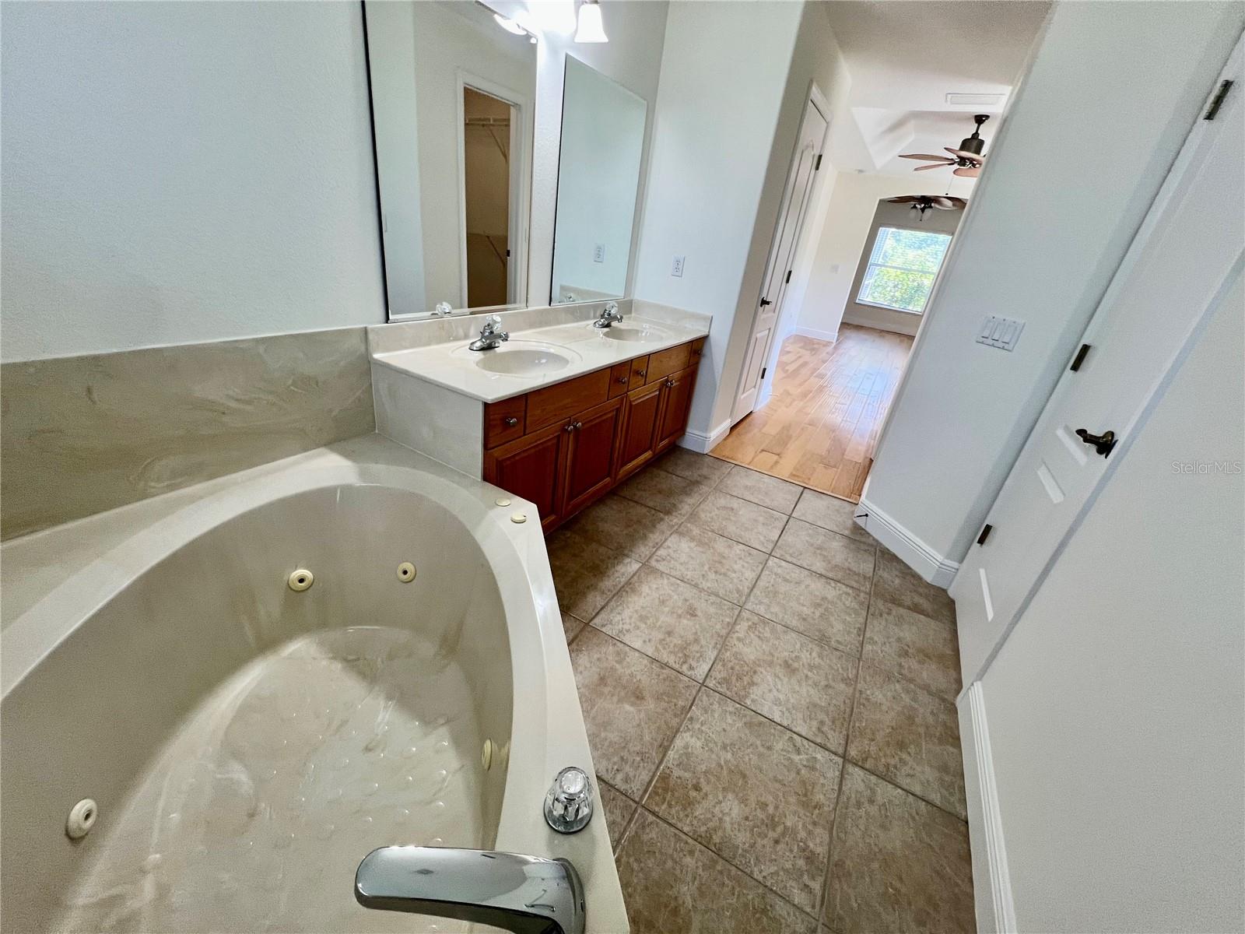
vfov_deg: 89.9
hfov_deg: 106.2
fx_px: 468
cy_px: 467
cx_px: 622
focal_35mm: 13
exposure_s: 1/120
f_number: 1.8
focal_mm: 1.57
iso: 100
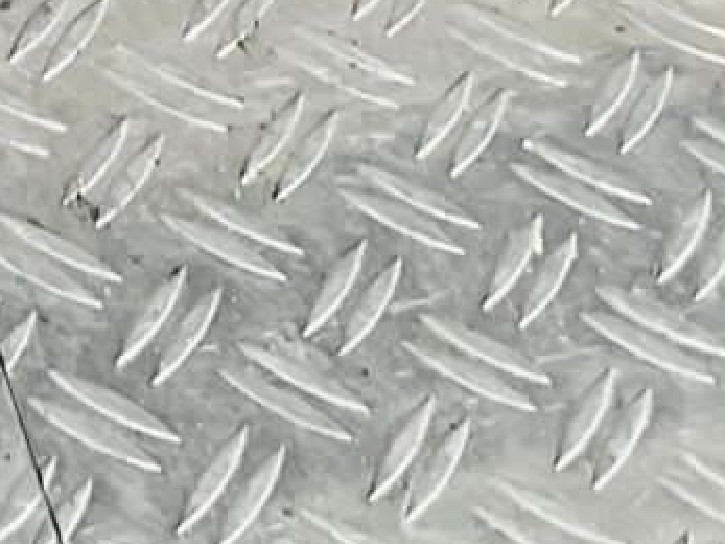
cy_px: -1084
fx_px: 4480
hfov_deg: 9.2
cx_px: 261
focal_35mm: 214
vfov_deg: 6.4
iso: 16
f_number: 1.8
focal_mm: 3
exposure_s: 1/100
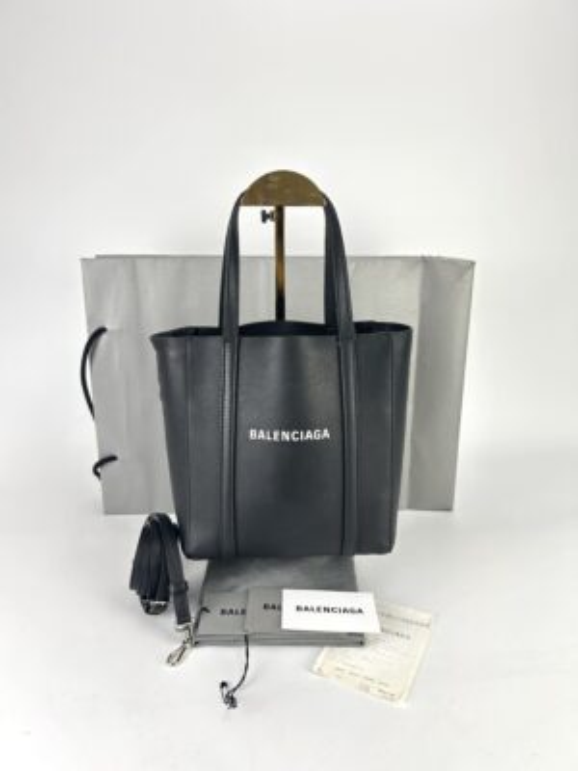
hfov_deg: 53.1
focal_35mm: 26
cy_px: 386
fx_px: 579
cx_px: 289
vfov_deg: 67.3
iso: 32
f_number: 1.5
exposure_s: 1/100
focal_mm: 5.7
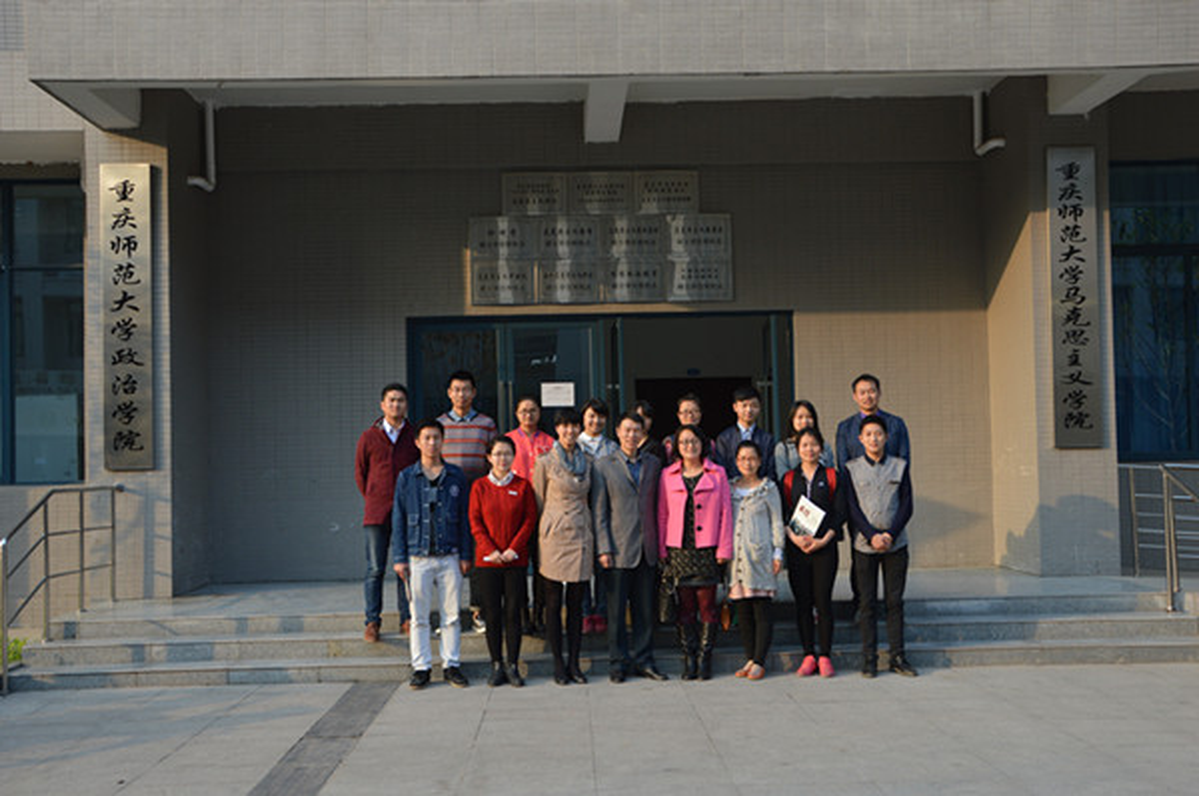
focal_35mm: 36
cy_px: 398
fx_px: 1197
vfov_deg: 36.8
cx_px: 600
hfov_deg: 53.2
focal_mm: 24
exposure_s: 1/125
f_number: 5.6
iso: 220
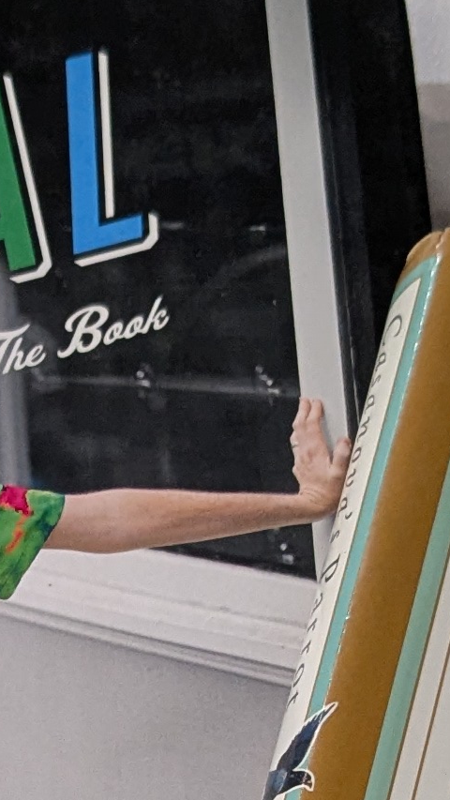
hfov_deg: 8.6
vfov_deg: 14.9
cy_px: 964
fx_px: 2948
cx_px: -198
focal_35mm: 139
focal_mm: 4.38
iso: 174
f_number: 1.73
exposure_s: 1/40
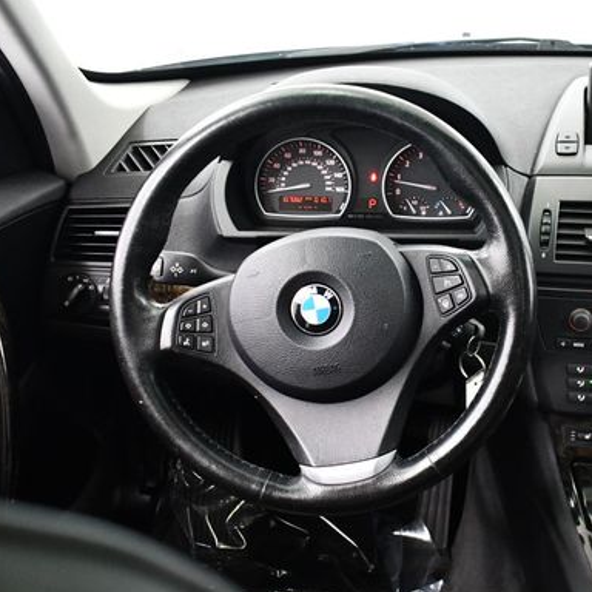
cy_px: 322
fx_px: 987
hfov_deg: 32.5
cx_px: 476
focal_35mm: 51
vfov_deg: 33.4
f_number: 3.5
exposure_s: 1/60
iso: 3200
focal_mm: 18
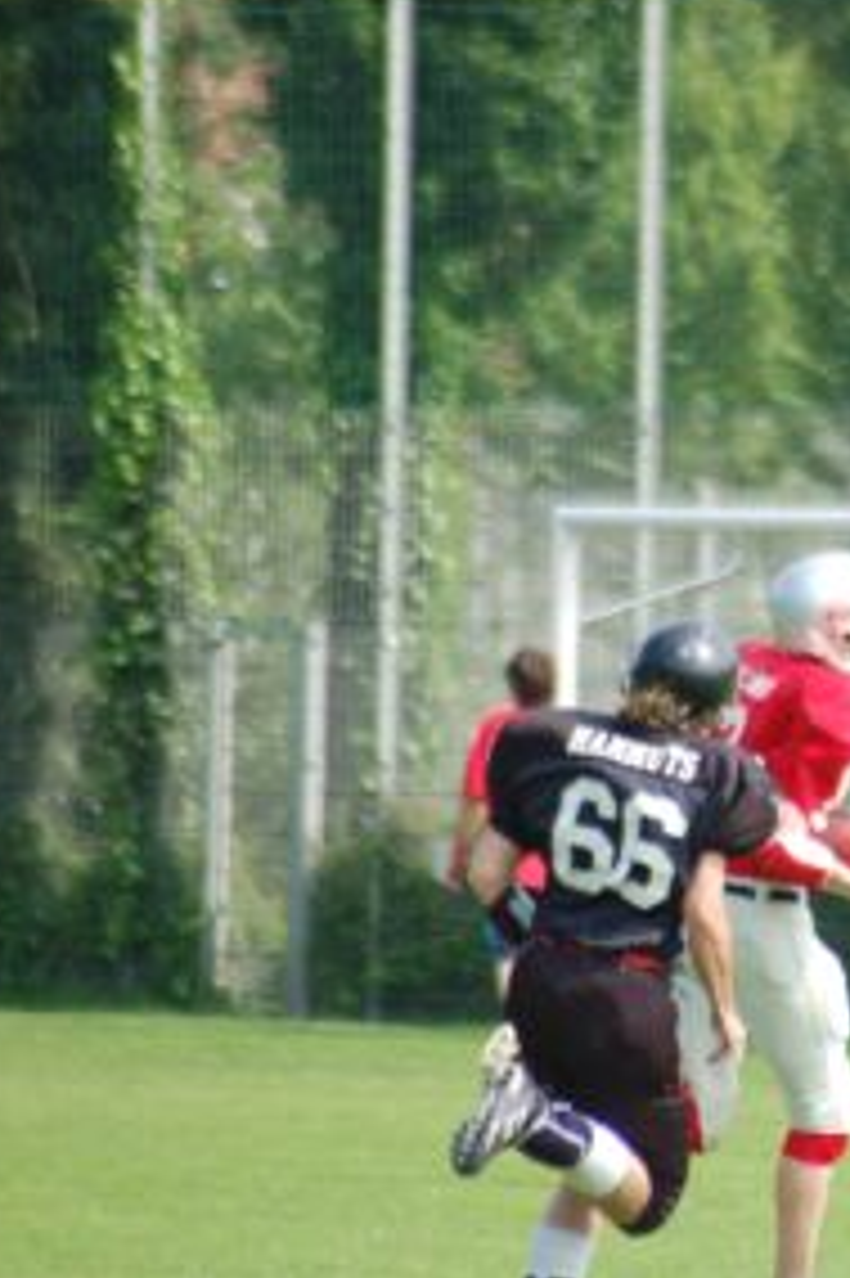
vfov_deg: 2.9
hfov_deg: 1.9
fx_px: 25387
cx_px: 947
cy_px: 608
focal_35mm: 716
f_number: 5.6
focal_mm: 300
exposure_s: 1/640
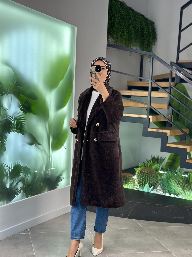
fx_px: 355
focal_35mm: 48
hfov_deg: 30.3
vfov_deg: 39.7
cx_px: 96
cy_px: 128
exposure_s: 1/138
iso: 64
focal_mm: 6.86
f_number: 1.78
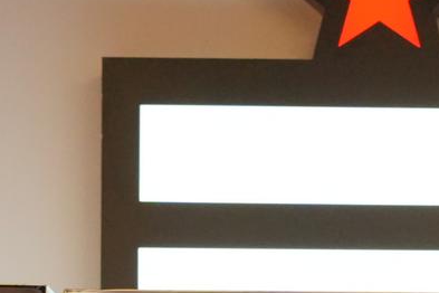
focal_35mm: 241
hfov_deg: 8.4
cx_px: 551
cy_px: 754
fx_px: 2939
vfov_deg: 5.5
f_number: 5
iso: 5000
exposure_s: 1/400
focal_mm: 43
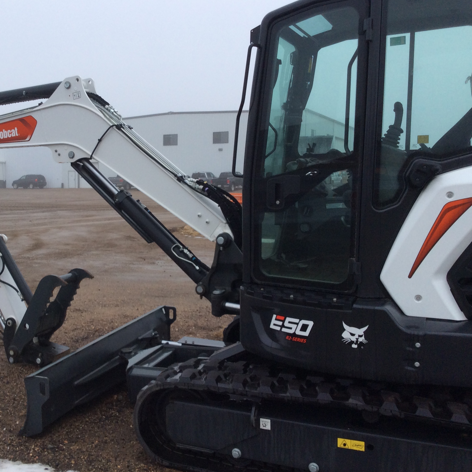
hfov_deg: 41.3
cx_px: 158
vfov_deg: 41.9
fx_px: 617
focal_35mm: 40
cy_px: 242
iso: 32
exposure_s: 1/465
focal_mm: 3.3
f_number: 2.4
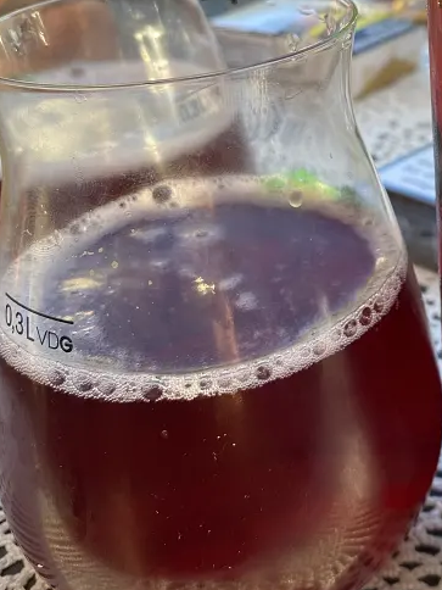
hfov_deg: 25.6
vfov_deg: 34.1
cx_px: 405
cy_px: 135
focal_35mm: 55
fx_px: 936
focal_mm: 4.25
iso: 32
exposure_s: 1/122
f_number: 1.8
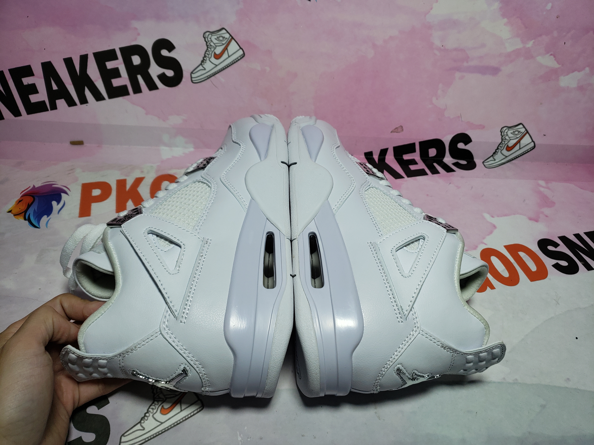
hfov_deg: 67.3
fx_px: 446
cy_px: 222
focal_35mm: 26
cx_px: 297
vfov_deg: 53.1
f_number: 1.5
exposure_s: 1/917
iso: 50
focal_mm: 4.3
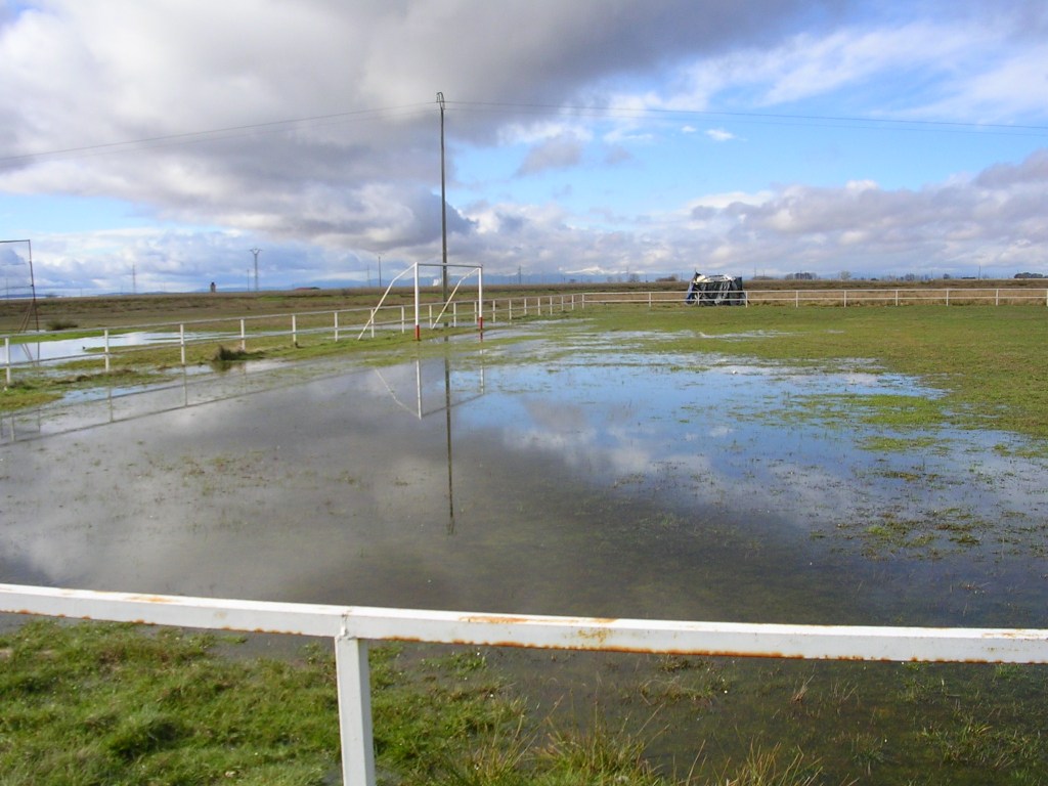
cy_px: 393
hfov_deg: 49.0
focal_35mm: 38
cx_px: 524
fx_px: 1150
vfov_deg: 37.7
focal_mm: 5.8
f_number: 5.6
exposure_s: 1/297
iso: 50
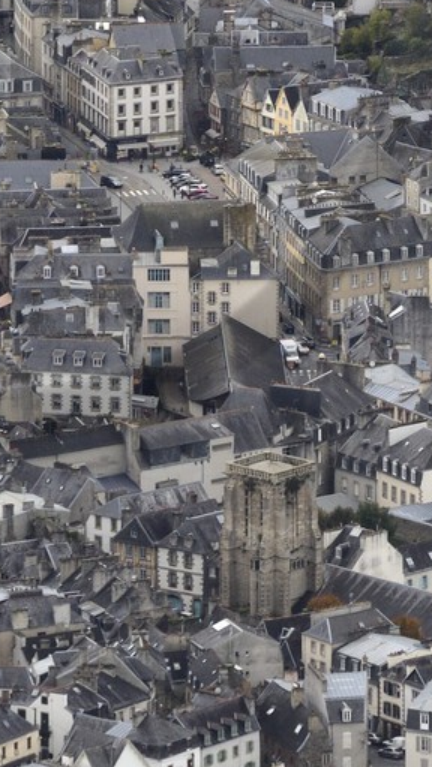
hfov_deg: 1.9
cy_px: -22
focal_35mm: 655
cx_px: -17
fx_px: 13339
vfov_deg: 3.3
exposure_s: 1/1000
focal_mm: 200
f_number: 7.1
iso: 800
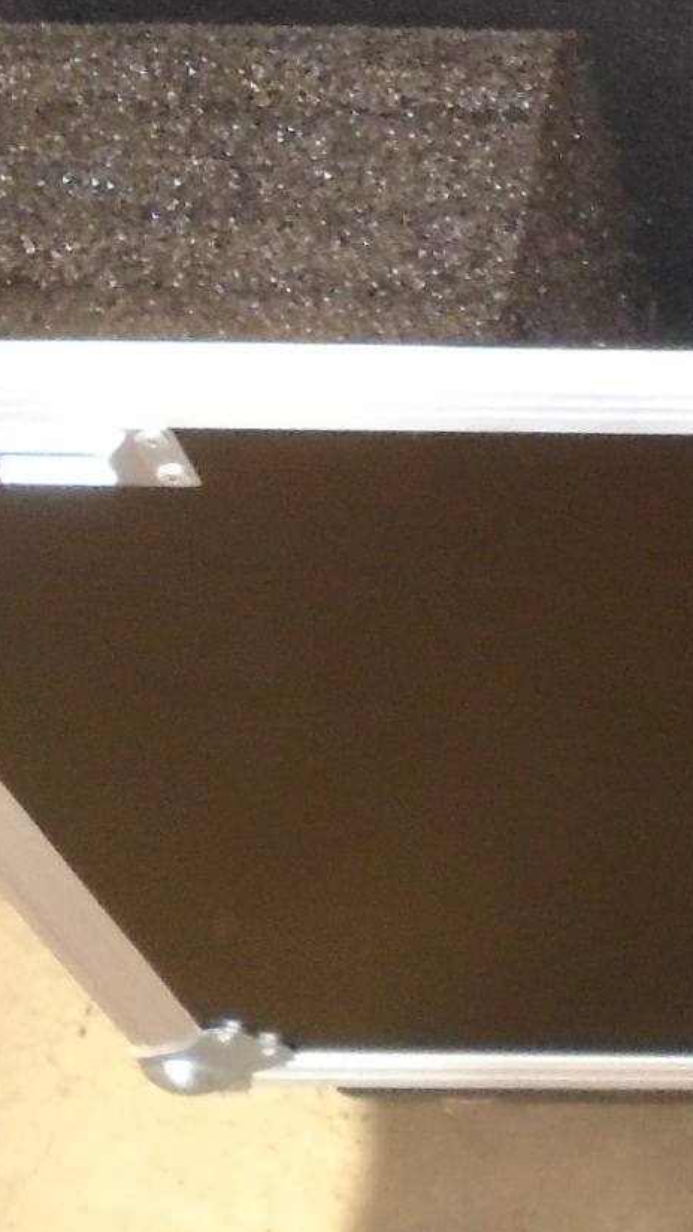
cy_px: 300
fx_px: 2908
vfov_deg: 23.7
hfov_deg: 11.9
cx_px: 1450
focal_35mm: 89
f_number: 3.2
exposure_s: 1/30
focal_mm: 4.6
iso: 400
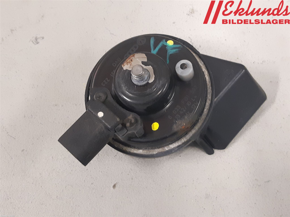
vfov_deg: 53.1
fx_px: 218
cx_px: 145
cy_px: 108
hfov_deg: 67.3
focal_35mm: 26
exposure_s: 1/33
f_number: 1.7
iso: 200
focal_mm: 3.93
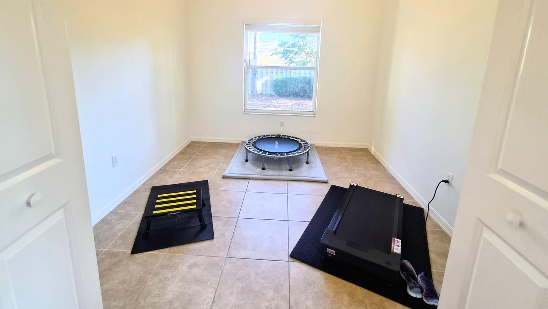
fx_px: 233
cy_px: 112
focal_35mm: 16
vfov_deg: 65.9
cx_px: 278
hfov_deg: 99.4
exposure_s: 1/60
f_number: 2.2
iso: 125
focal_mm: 1.7
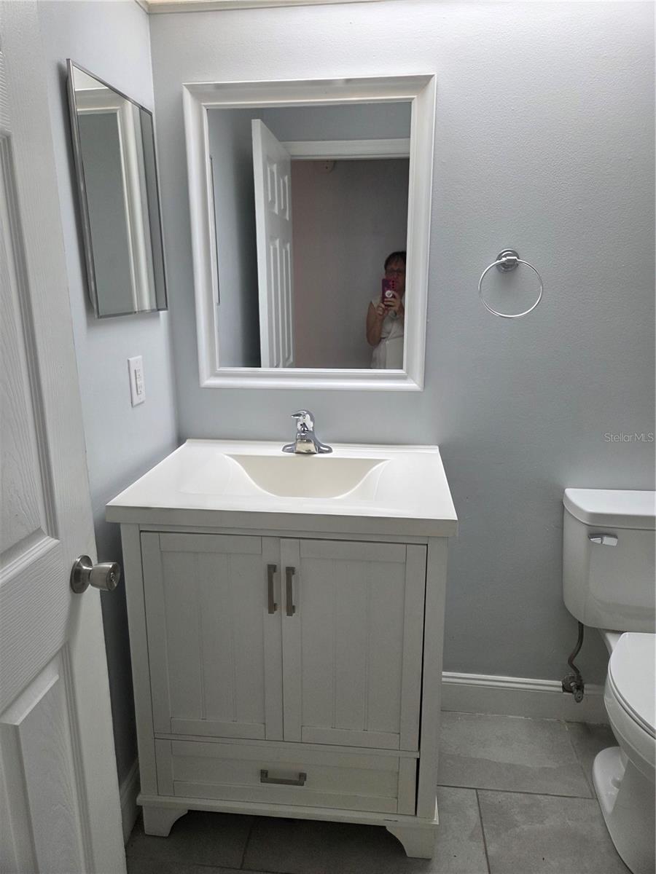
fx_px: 581
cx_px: 328
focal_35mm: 23
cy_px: 437
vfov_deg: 73.9
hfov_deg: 58.9
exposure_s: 1/120
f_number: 1.8
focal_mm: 5.4
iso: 160
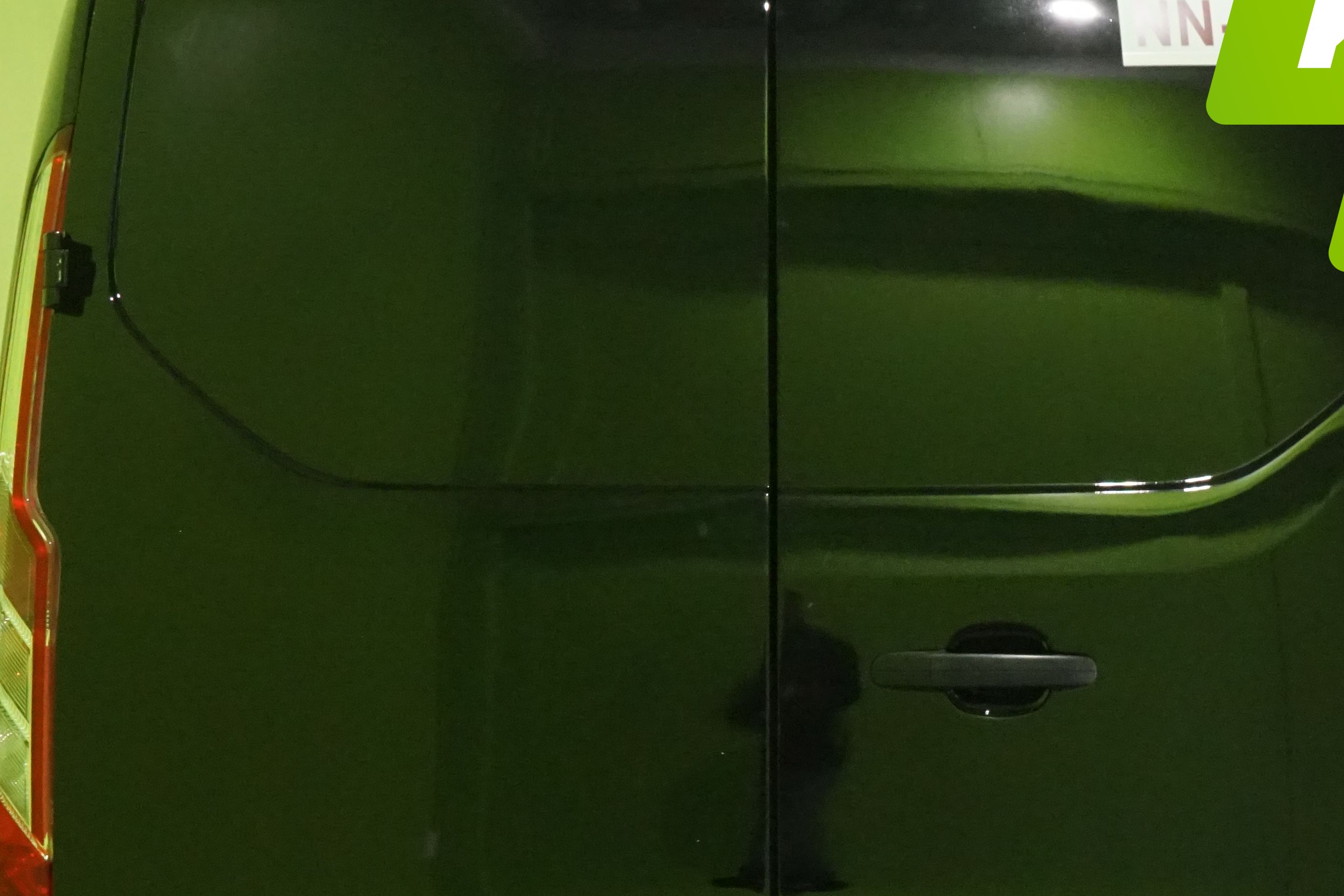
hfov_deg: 20.2
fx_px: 3770
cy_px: 762
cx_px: 788
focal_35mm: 101
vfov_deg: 13.5
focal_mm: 47
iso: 6400
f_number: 20
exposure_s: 1/15
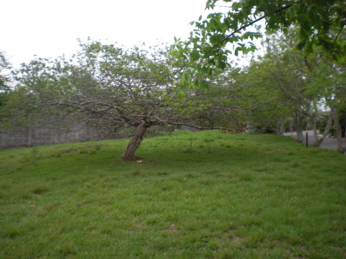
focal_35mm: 38
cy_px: 130
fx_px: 380
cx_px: 173
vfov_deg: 37.7
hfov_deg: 49.0
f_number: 4.6
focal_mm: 6.3
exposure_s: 1/288
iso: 64
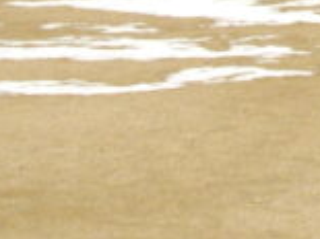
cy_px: -233
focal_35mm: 244
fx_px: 2254
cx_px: 411
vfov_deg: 5.9
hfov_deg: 8.0
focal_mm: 6.2
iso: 100
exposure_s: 1/800
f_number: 5.6
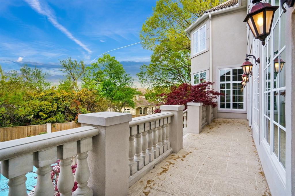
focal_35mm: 18
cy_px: 98
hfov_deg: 90.0
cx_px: 148
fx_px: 148
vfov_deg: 67.4
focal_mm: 18
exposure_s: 1/160
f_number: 6.3
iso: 800
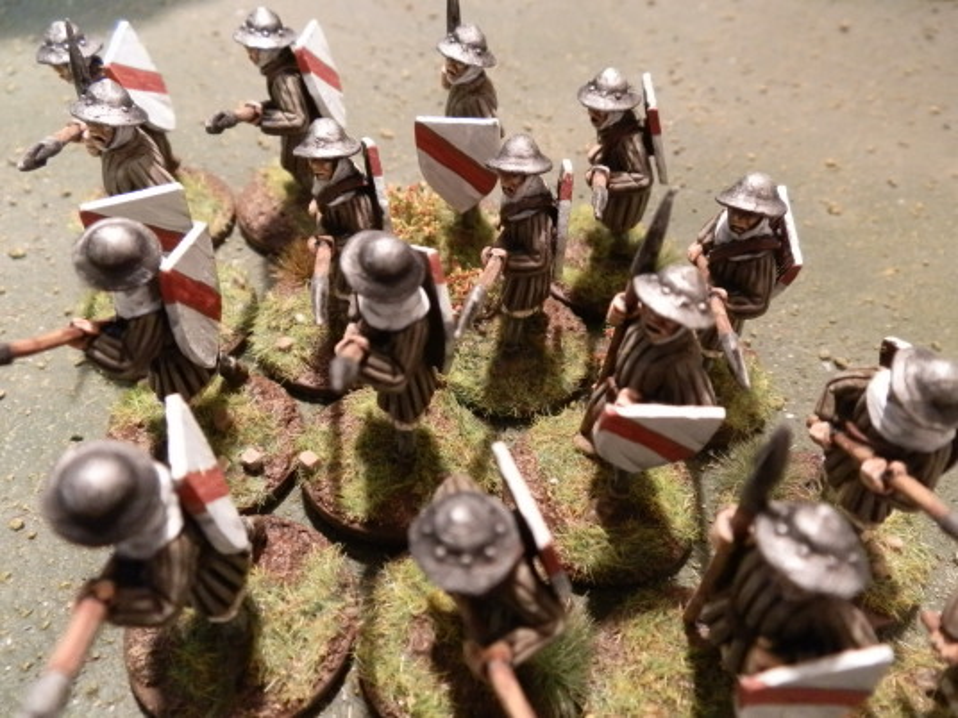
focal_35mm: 28
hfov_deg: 63.4
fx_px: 775
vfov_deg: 49.7
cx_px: 479
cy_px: 359
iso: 400
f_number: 3.1
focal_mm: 5
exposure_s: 1/40
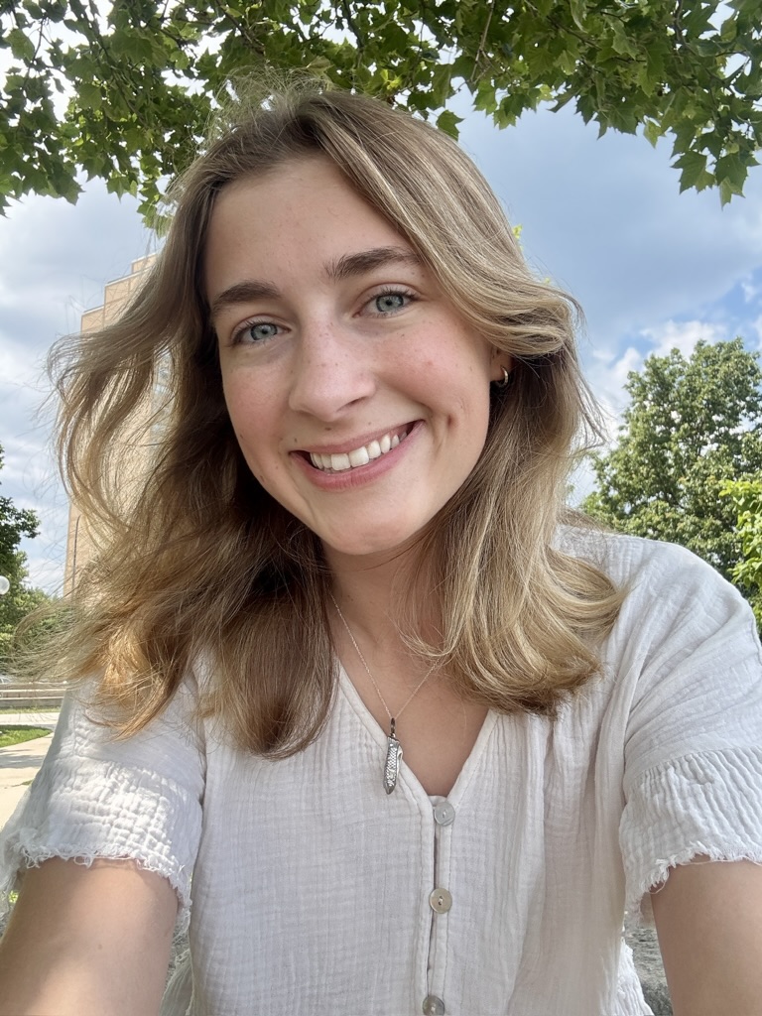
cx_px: 381
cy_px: 508
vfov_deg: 60.0
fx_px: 881
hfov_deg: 46.8
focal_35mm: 30
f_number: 1.9
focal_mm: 2.69
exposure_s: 1/347
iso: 25
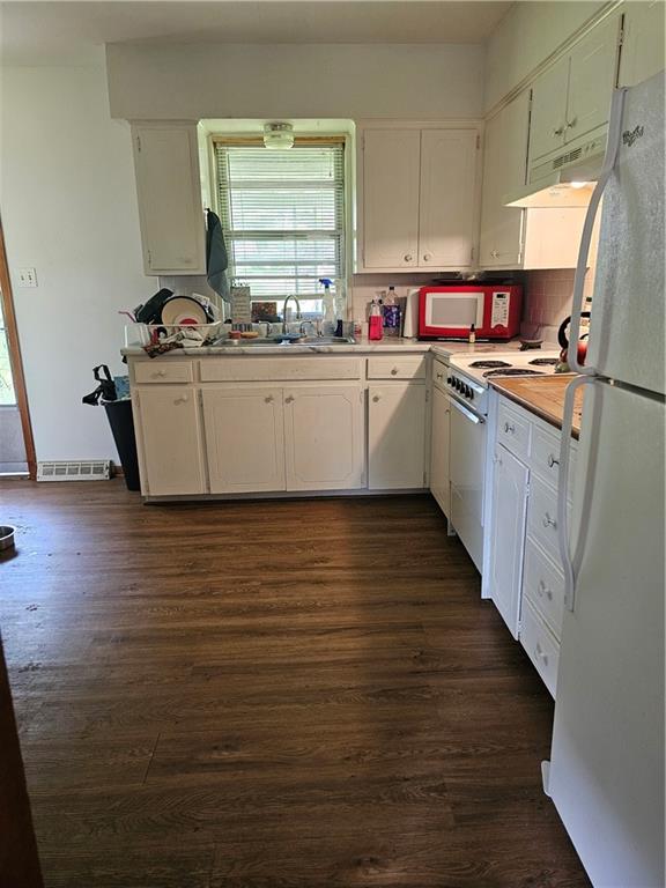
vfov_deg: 73.9
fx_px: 590
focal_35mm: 23
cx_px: 333
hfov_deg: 58.9
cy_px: 444
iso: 640
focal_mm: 6.3
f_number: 1.7
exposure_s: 1/120
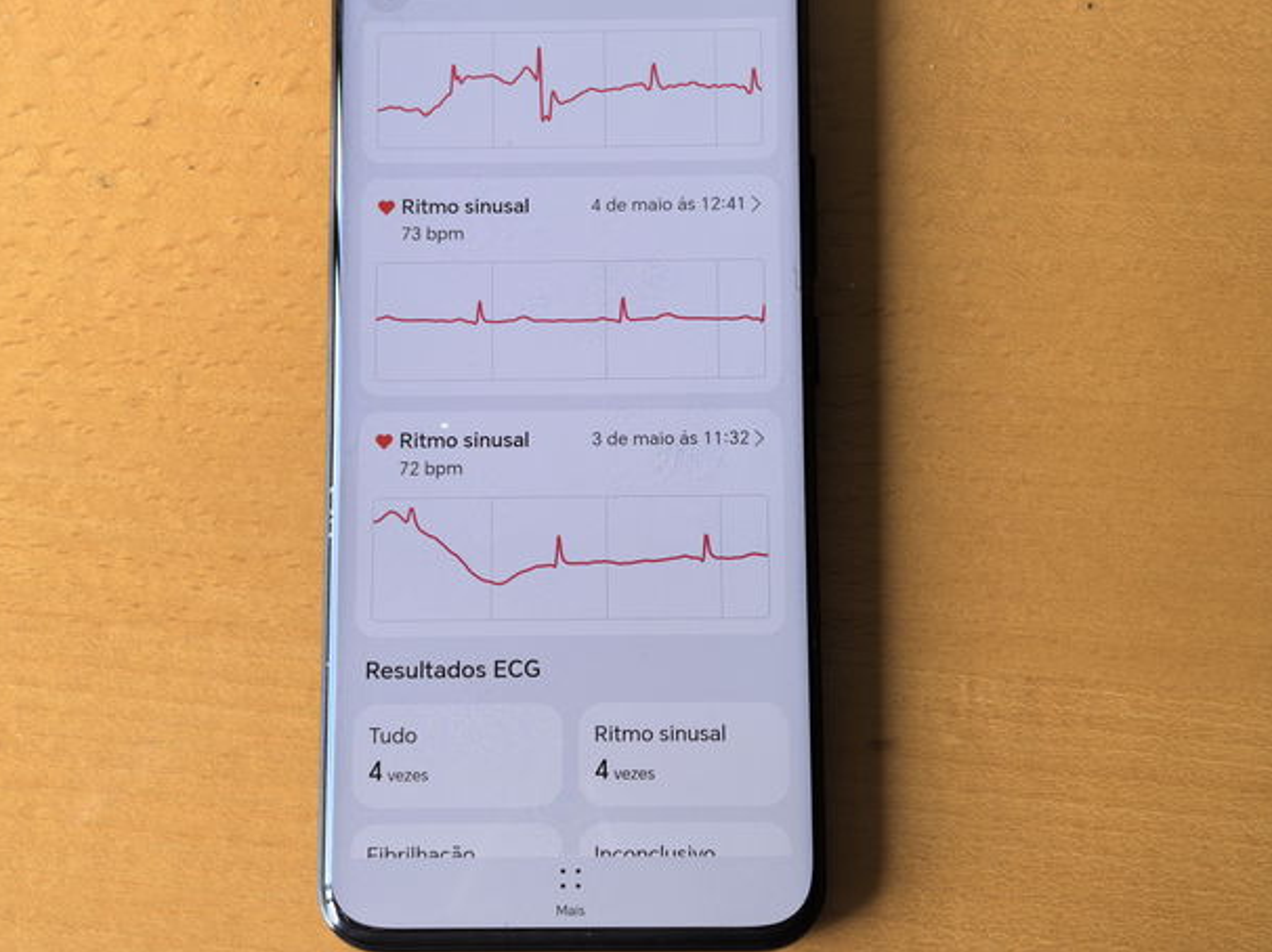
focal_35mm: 61
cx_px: 566
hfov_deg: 31.7
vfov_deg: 24.0
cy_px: 418
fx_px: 2241
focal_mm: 8.5
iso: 64
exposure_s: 1/100
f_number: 2
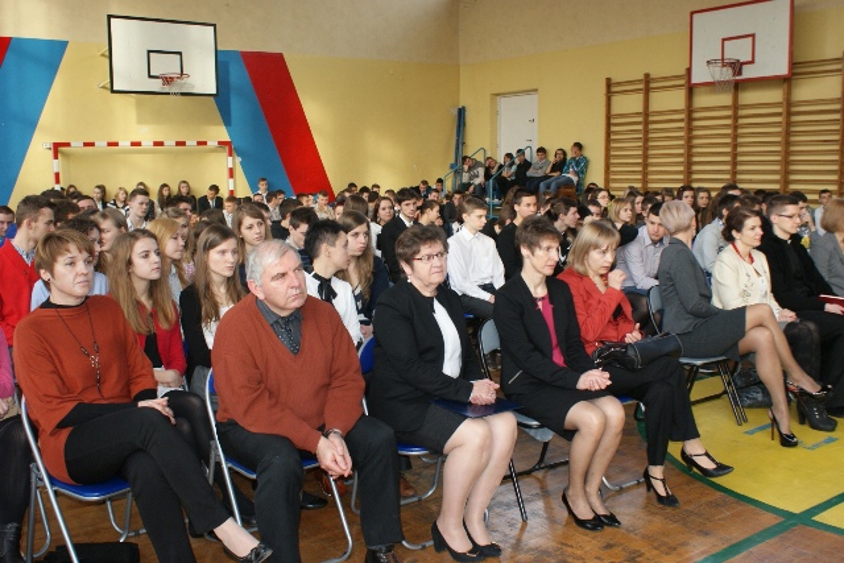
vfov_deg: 36.9
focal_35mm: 36
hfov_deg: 53.1
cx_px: 422
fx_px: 844
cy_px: 282
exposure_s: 1/60
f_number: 5.6
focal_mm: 24
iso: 400
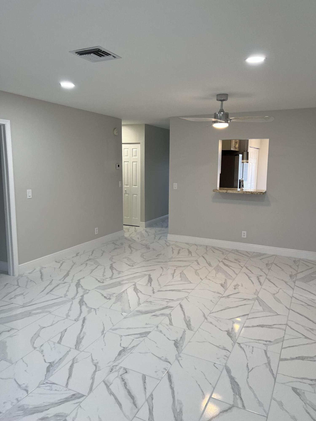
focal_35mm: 26
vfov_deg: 67.3
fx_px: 316
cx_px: 158
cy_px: 210
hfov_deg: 53.1
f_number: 1.5
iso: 100
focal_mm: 5.7
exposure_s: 1/120
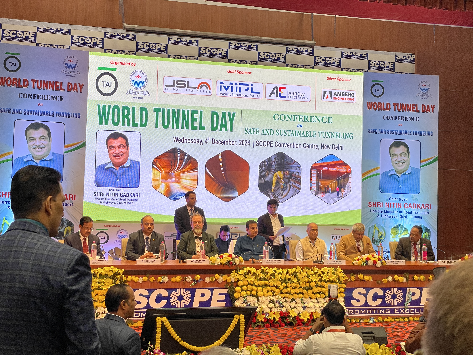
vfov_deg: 28.0
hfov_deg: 36.8
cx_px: 236
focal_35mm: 52
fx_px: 711
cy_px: 178
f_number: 2
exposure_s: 1/100
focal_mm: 6
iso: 100
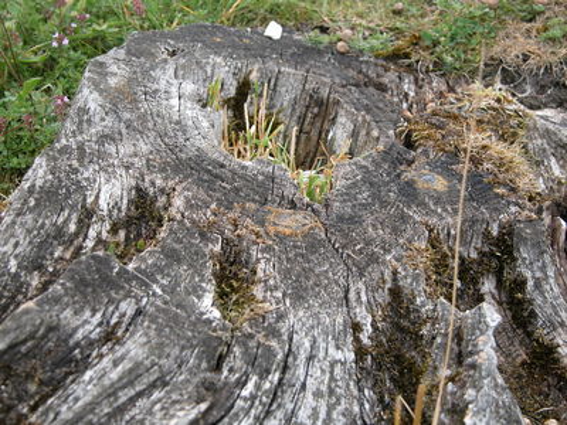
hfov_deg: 23.6
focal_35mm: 83
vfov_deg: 17.8
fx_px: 1360
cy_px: 212
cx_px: 284
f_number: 3.5
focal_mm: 21
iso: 100
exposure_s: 1/113
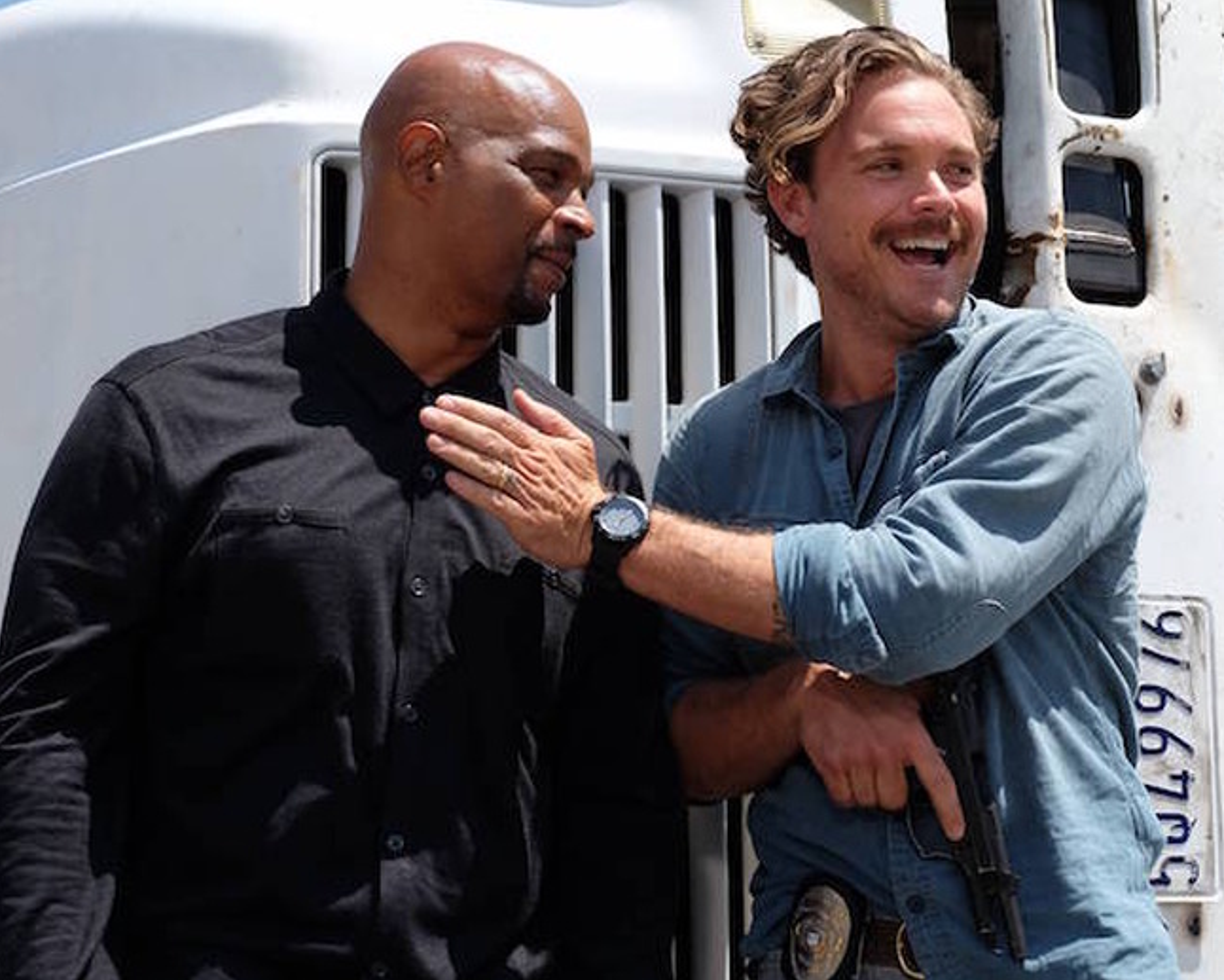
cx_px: 699
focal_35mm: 77
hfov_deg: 24.7
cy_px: 489
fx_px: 2790
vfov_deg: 19.9
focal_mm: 45.5
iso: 400
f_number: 5
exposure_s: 1/1250
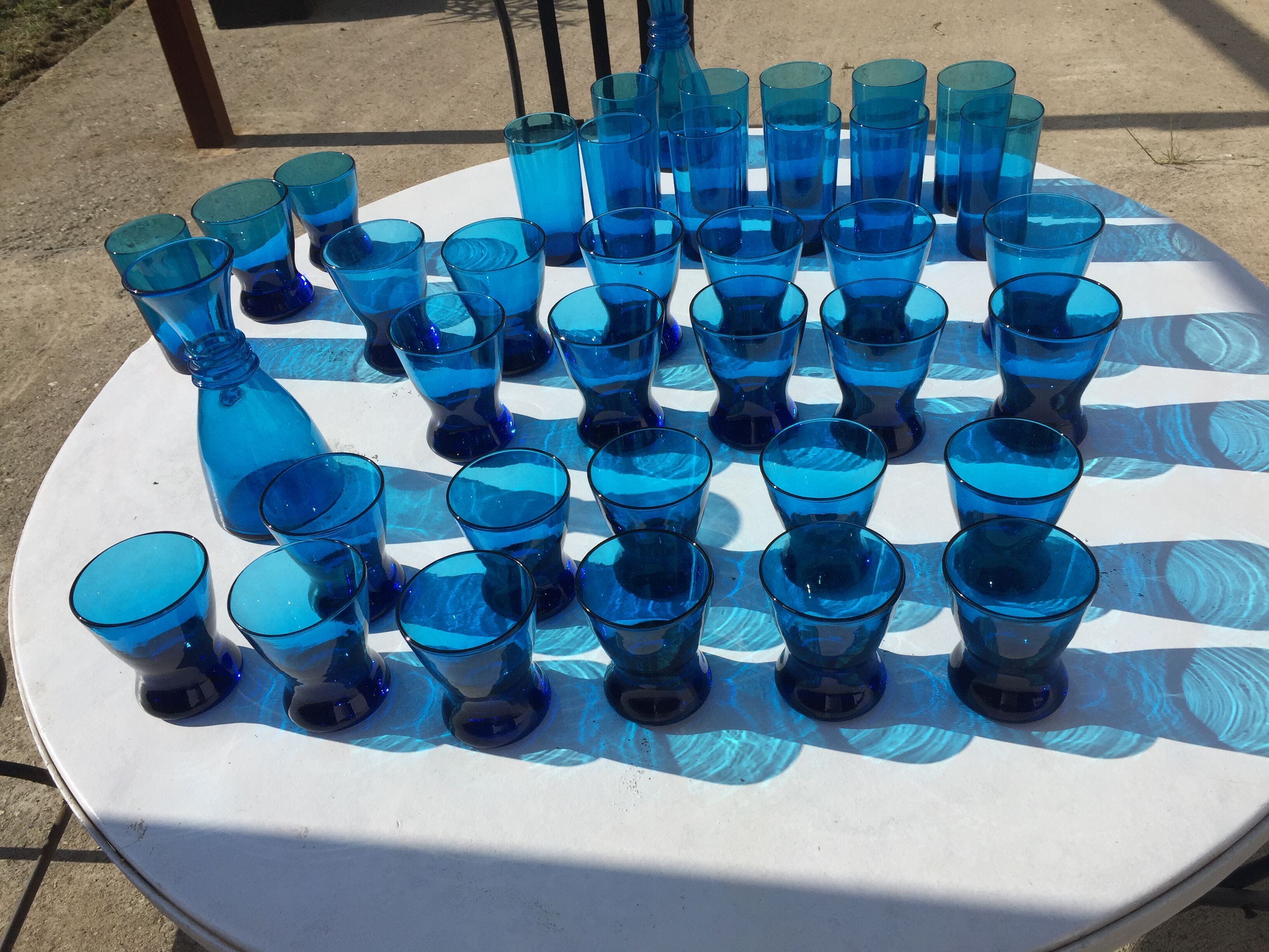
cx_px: 634
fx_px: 1063
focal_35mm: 29
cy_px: 476
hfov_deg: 61.7
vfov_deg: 48.2
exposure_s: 1/3968
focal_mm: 4.15
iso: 32
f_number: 2.2
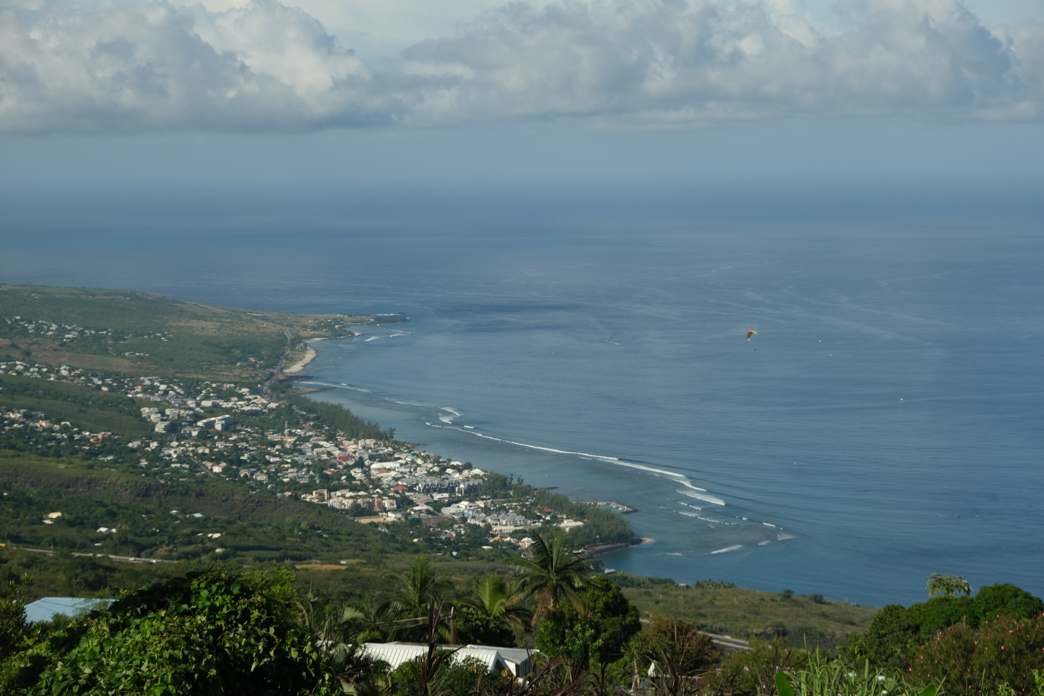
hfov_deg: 24.5
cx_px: 522
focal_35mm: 83
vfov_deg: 16.5
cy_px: 348
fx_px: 2407
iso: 160
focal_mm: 55
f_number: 6.4
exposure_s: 1/750
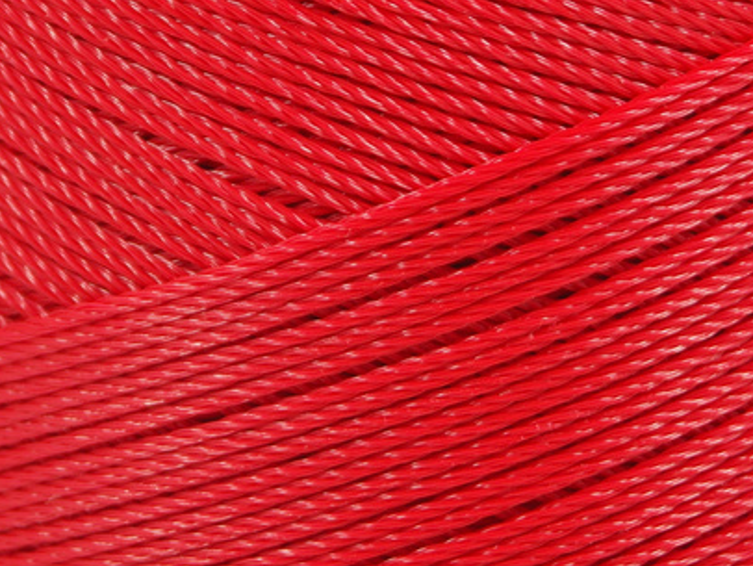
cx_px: 415
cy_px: 262
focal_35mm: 320
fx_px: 6965
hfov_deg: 6.2
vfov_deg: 4.7
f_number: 3.5
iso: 100
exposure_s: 1/60
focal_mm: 50.8
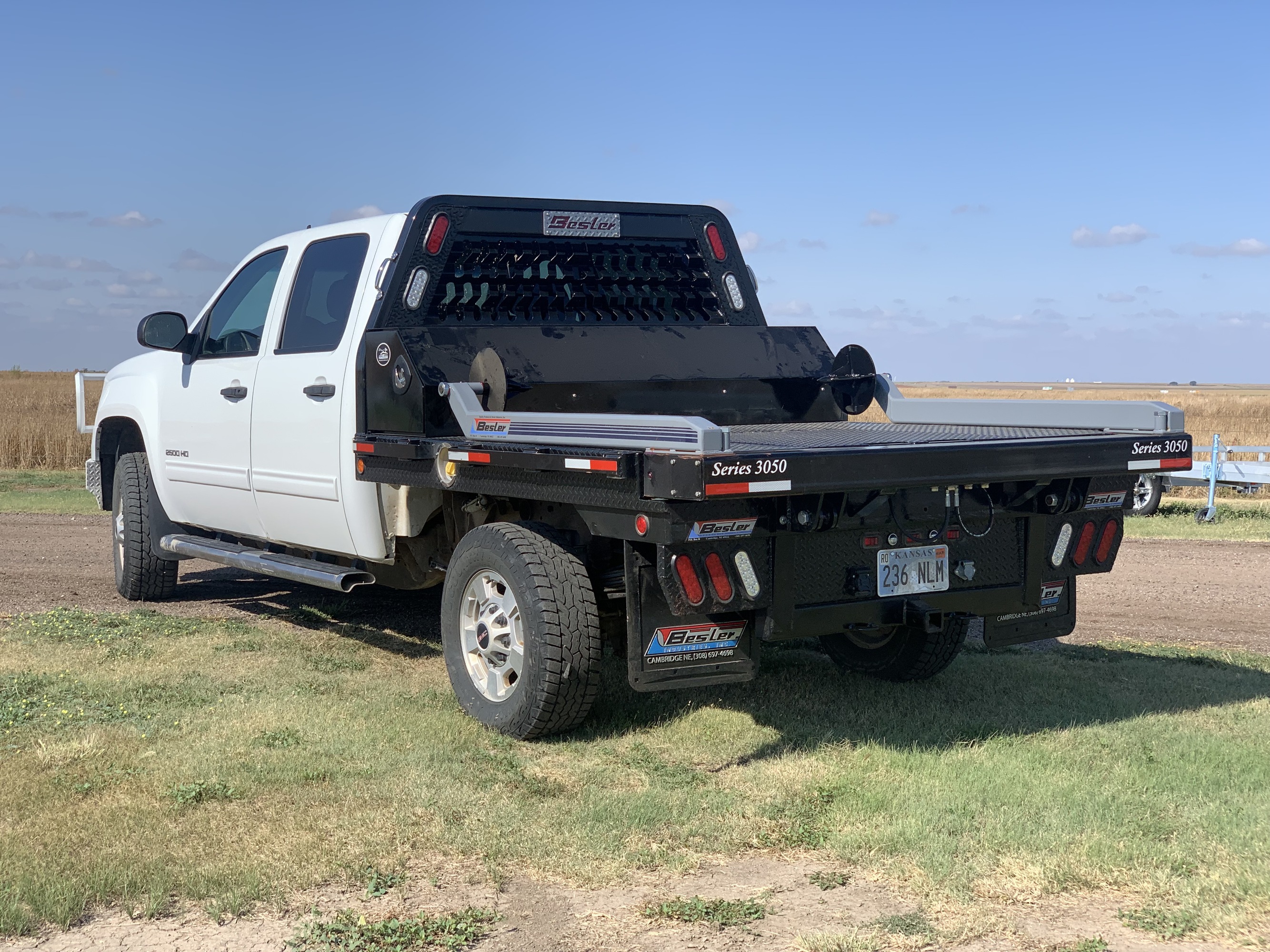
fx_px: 1908
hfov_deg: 36.8
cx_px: 635
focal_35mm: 52
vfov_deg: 28.0
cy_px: 476
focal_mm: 6
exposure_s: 1/1115
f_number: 2.4
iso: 16
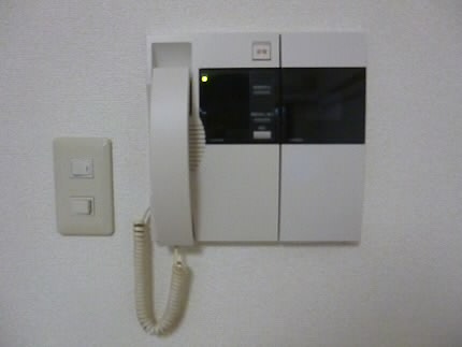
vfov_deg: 54.9
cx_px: 231
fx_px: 334
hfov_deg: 69.4
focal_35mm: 25
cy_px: 174
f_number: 3.1
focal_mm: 4.5
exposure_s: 1/60
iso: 1600
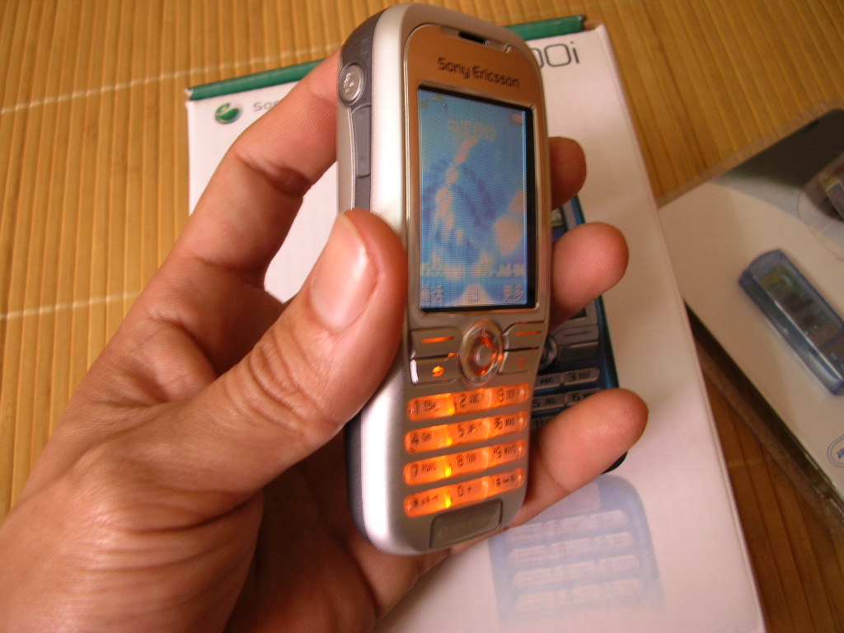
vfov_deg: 40.7
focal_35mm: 35
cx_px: 422
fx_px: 853
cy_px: 316
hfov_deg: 52.6
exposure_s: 1/6.9
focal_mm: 5.8
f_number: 2.8
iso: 50
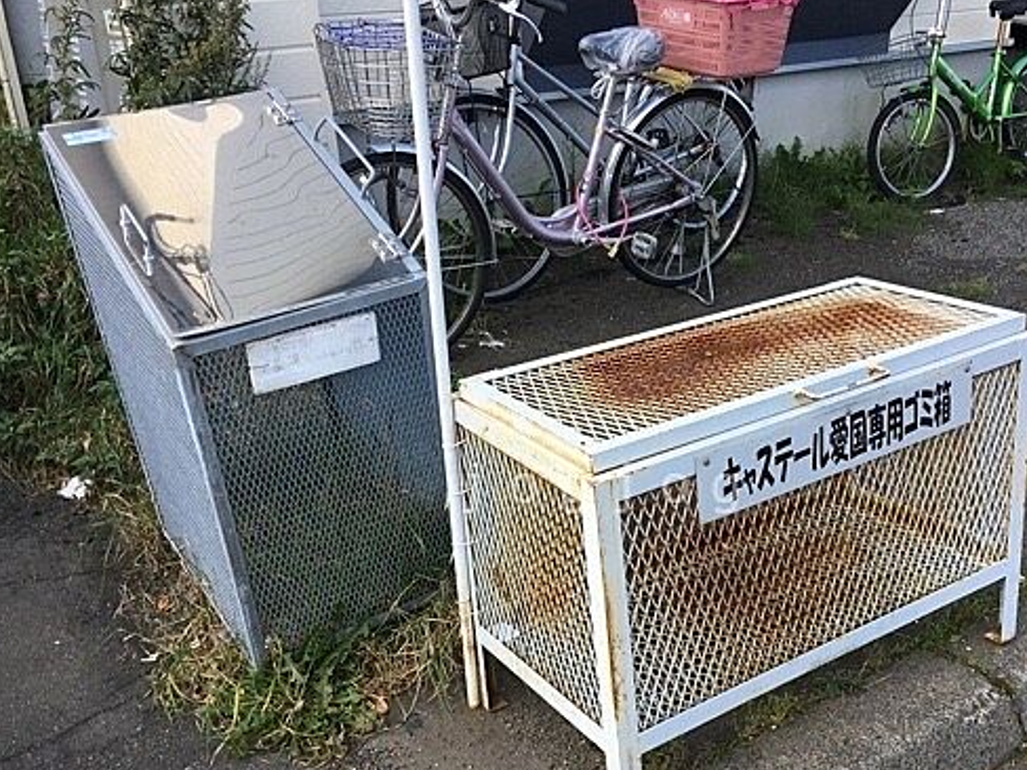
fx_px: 1127
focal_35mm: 38
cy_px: 488
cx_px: 606
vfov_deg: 37.5
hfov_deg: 48.7
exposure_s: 1/215
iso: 25
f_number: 2.2
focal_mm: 4.15
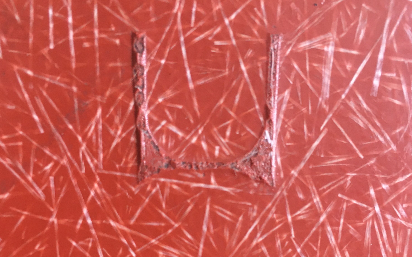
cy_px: 194
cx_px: 209
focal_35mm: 42
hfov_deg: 47.2
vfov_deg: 30.0
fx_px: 472
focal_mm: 4.15
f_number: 2.2
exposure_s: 1/33
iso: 100
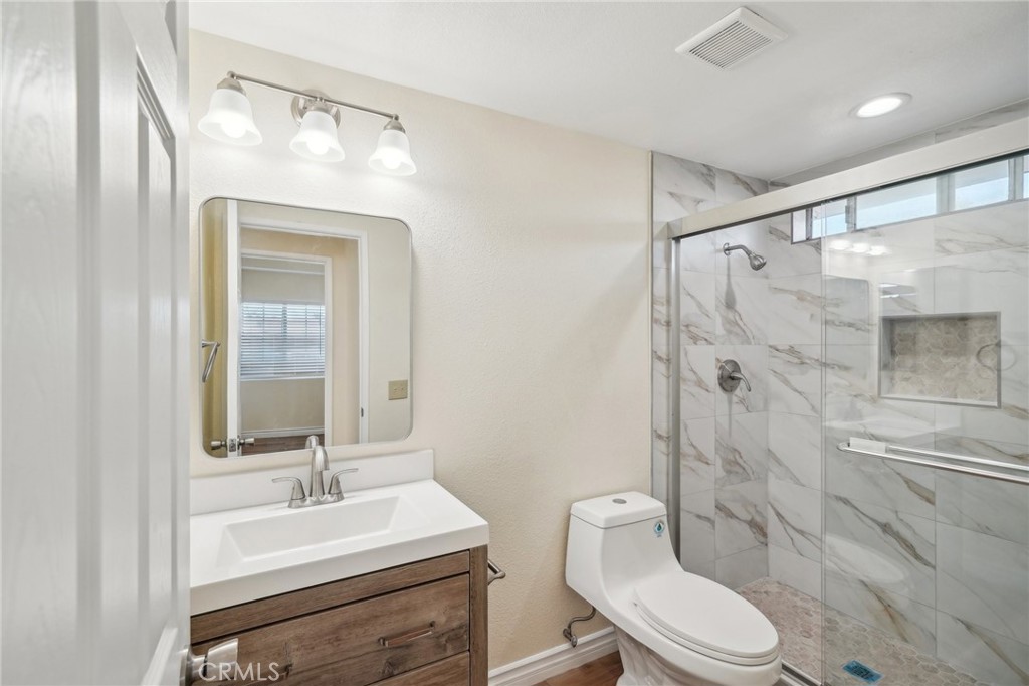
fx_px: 429
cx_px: 514
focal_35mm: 15
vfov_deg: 77.3
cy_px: 343
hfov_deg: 100.4
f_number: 8
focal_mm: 15
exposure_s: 1/30
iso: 320
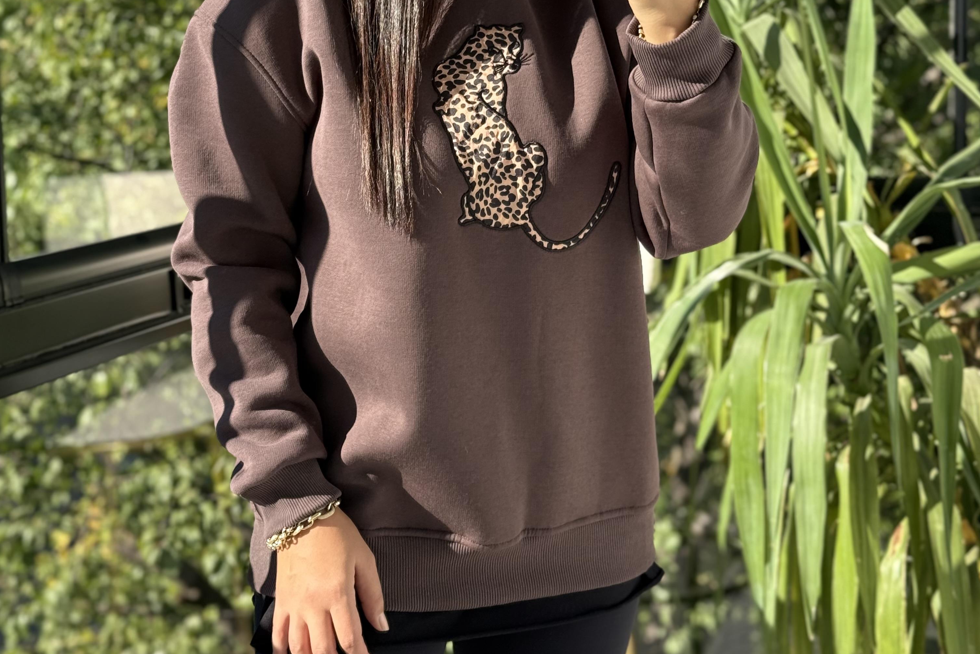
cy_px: 201
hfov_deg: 30.1
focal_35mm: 67
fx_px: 1824
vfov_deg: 20.2
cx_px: 492
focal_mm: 6.76
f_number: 1.78
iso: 100
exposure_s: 1/687
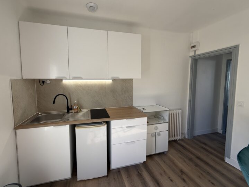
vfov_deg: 81.7
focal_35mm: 15
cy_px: 88
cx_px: 116
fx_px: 108
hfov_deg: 98.0
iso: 64
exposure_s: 1/199
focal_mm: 2.22
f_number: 2.2
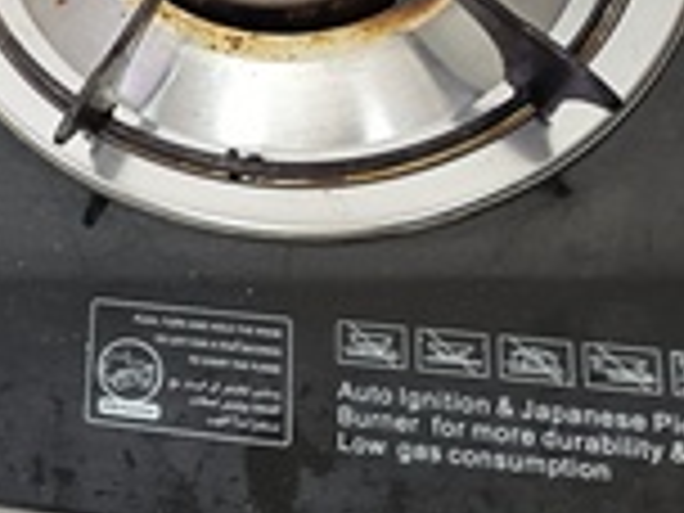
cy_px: -11
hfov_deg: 23.6
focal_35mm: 72
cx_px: -227
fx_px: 1423
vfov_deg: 19.8
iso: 867
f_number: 1.7
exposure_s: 1/24
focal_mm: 5.27
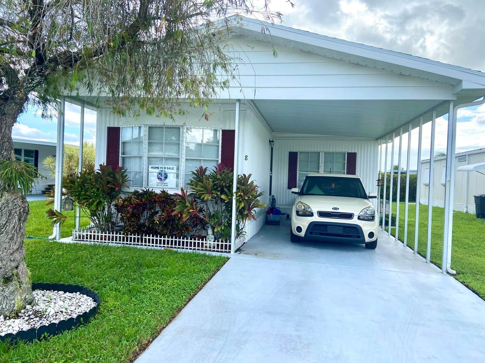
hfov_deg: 67.3
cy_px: 182
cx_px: 242
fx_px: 364
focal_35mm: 26
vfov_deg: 53.1
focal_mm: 4.25
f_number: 1.8
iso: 32
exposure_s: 1/1147
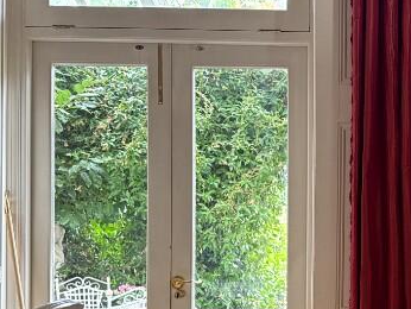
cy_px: 242
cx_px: 412
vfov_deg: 20.5
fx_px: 844
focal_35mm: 71
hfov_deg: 26.0
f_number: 1.78
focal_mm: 6.76
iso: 200
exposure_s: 1/82
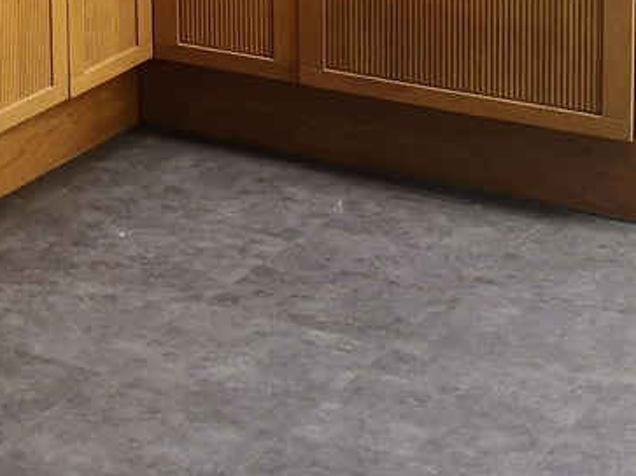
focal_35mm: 119
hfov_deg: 15.9
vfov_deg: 11.6
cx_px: -119
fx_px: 2186
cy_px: -360
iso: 100
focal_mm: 3.95
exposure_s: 1/60
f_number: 1.8
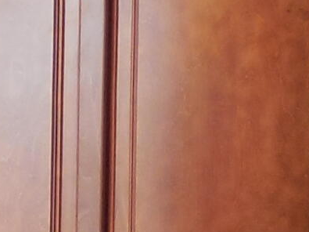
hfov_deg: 7.4
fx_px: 2035
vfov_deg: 6.4
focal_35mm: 228
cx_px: -690
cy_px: 360
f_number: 3.2
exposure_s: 1/30
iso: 125
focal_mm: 5.3
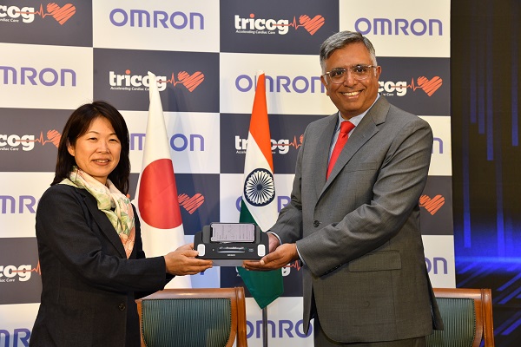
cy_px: 174
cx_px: 260
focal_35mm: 62
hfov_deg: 32.4
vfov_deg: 21.9
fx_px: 897
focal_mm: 62
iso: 1000
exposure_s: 1/100
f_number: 8
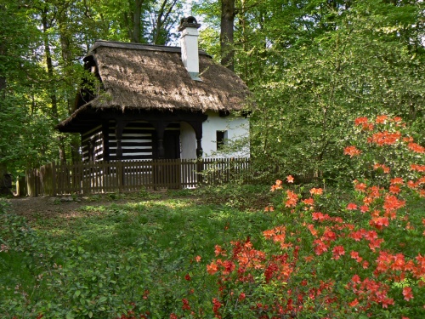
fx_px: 442
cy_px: 160
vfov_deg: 39.7
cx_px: 212
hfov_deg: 51.4
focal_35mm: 36
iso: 100
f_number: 6.3
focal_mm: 6
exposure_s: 1/50
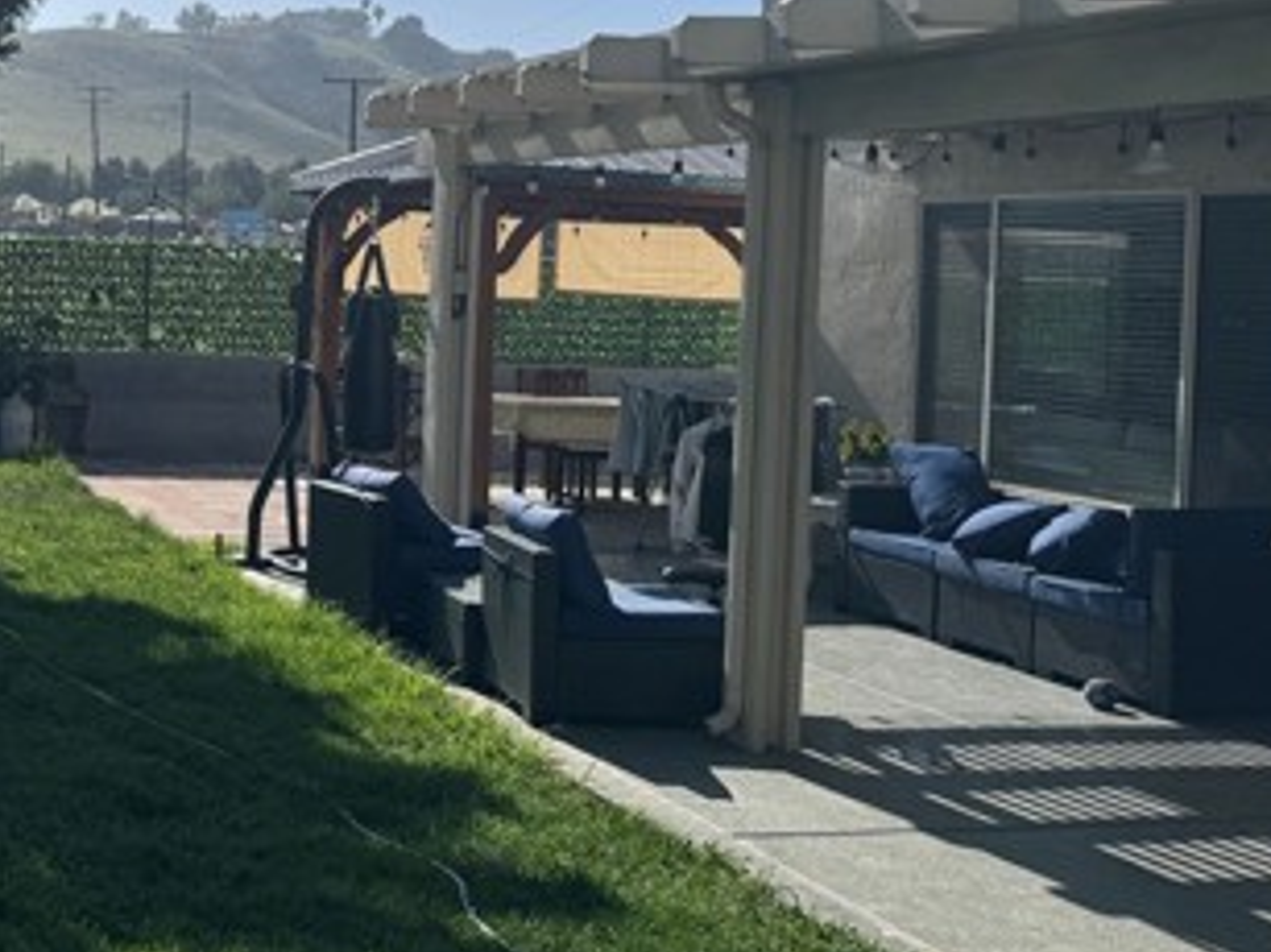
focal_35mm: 50
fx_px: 1835
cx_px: -8
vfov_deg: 28.7
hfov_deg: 34.6
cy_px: 261
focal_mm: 6.76
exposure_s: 1/7092
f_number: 1.78
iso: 80
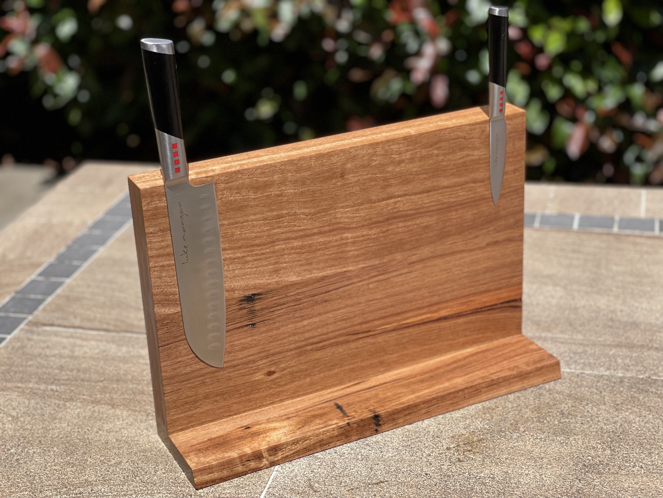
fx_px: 1226
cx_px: 332
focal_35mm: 64
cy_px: 249
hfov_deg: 30.3
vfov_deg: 22.9
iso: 32
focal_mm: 7.5
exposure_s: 1/1193
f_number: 2.2
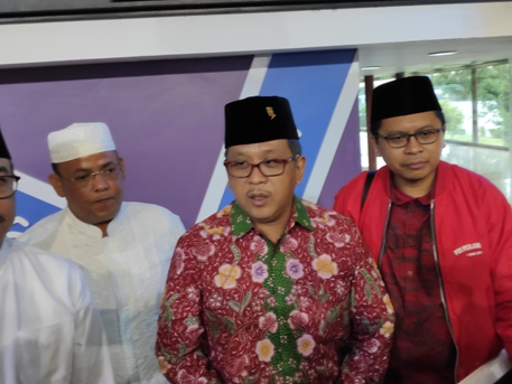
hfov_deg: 63.3
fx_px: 414
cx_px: 277
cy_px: 178
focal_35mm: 28
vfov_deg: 49.7
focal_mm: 3.94
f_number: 1.9
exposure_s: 1/50
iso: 350
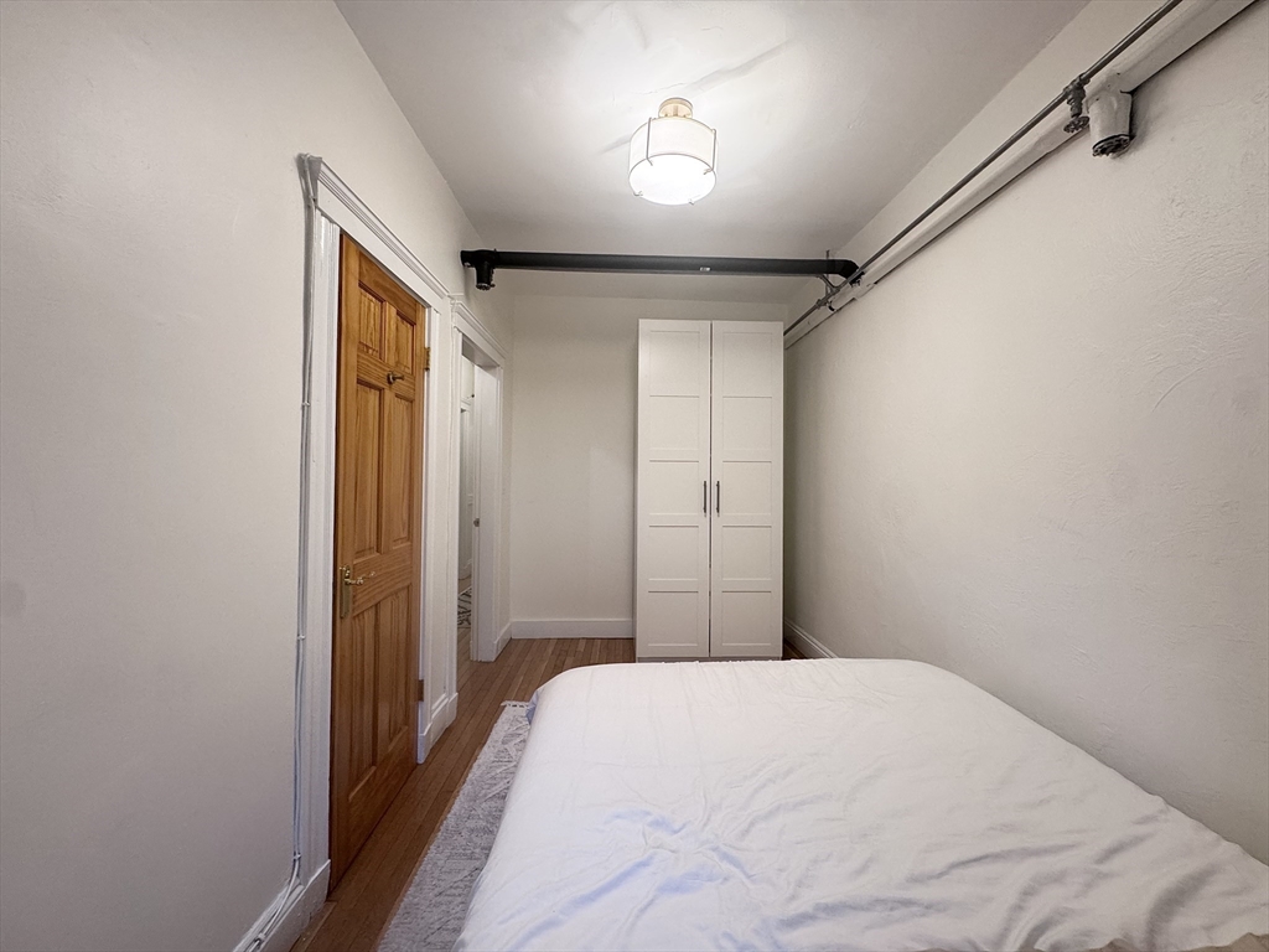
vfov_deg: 85.7
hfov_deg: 102.1
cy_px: 476
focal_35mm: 14
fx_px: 513
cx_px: 634
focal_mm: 2.22
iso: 200
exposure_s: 1/60
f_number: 2.2
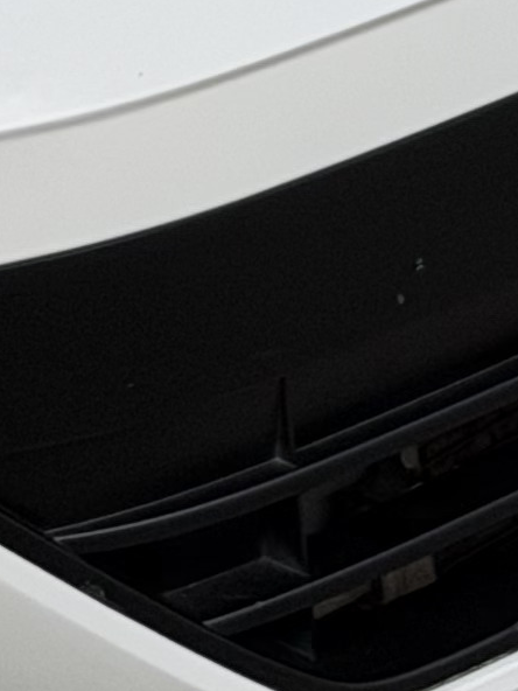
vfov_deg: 5.9
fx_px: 6524
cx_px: 190
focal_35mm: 327
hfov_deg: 4.5
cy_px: -714
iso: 64
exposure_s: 1/2415
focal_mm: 6.76
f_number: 1.78
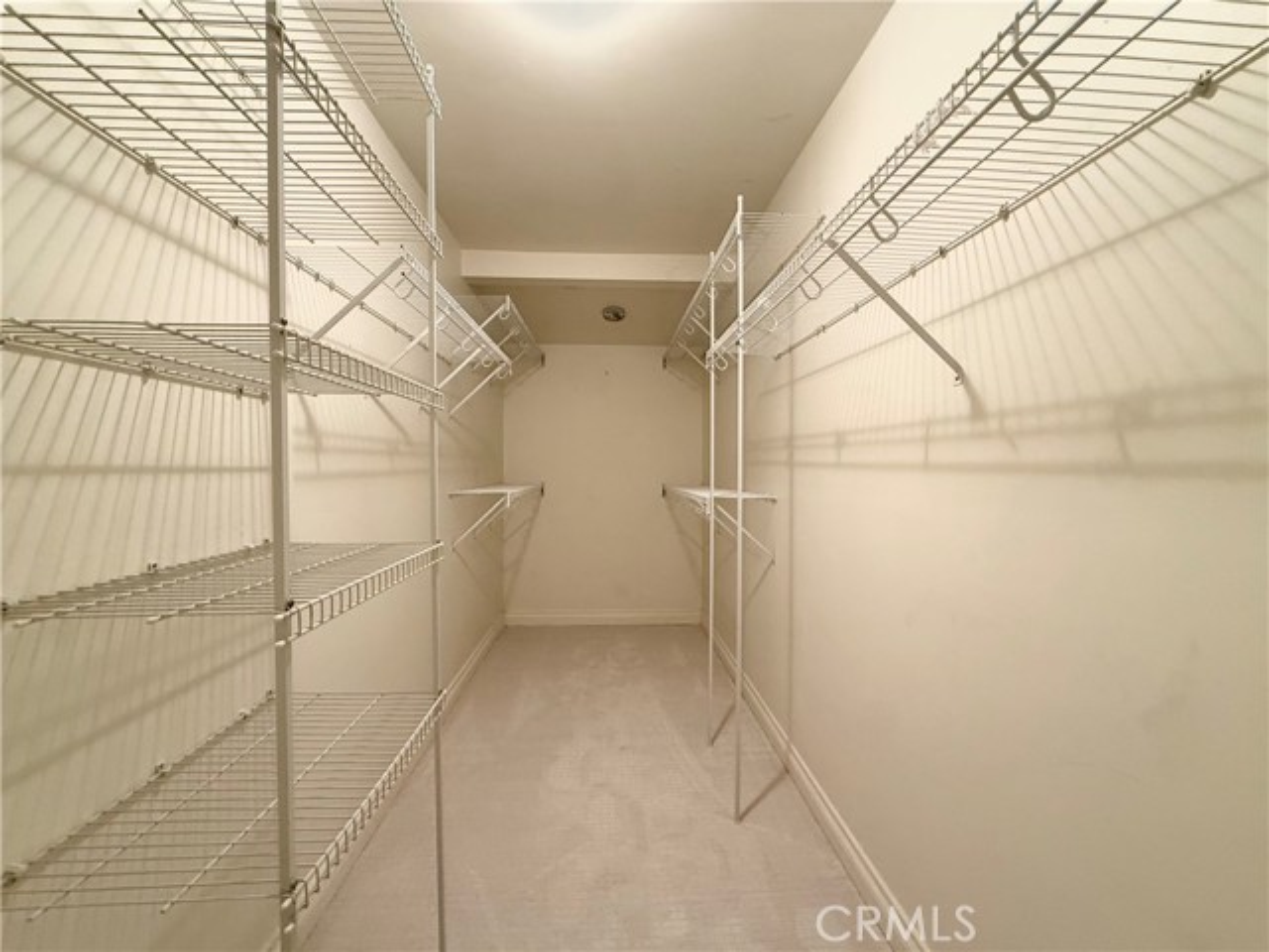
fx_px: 513
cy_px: 476
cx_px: 634
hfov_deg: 102.1
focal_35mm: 14
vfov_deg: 85.7
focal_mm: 2.22
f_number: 2.2
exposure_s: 1/60
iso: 250
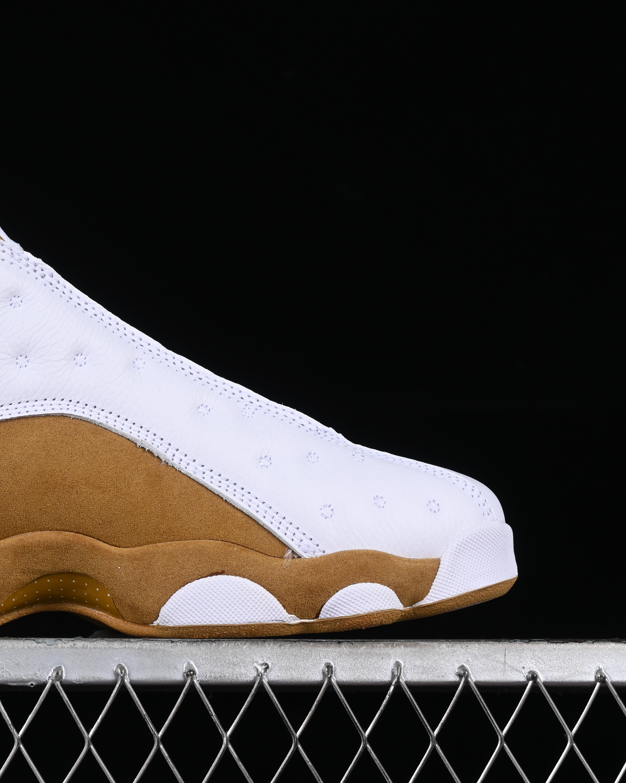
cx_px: 78
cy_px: 388
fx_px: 2525
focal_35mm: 109
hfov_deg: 14.0
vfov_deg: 17.6
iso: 160
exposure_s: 1/80
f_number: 9
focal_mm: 50
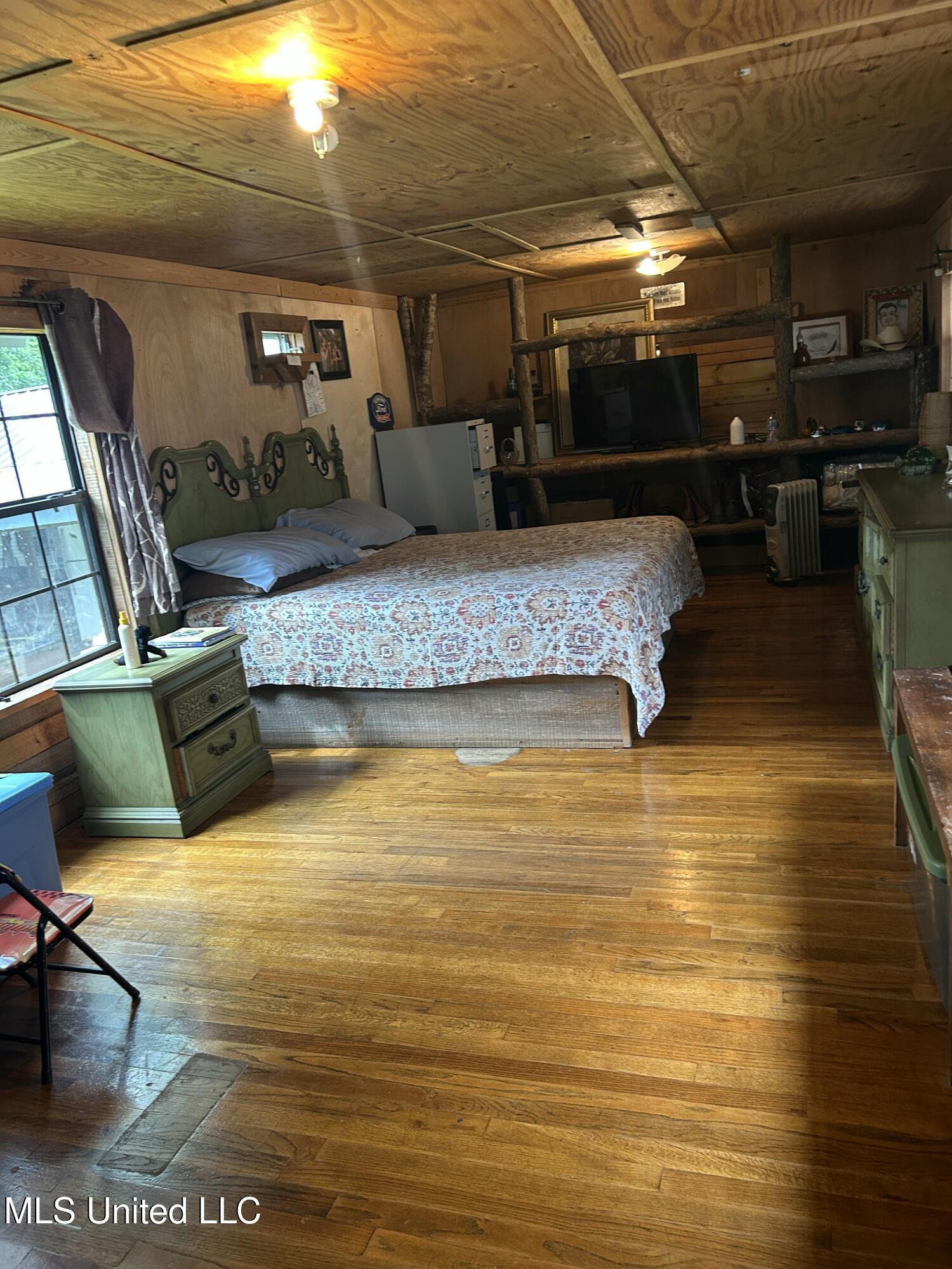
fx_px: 953
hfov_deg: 53.1
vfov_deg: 67.3
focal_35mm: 26
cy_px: 634
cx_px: 476
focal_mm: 5.7
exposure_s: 1/60
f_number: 1.5
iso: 160
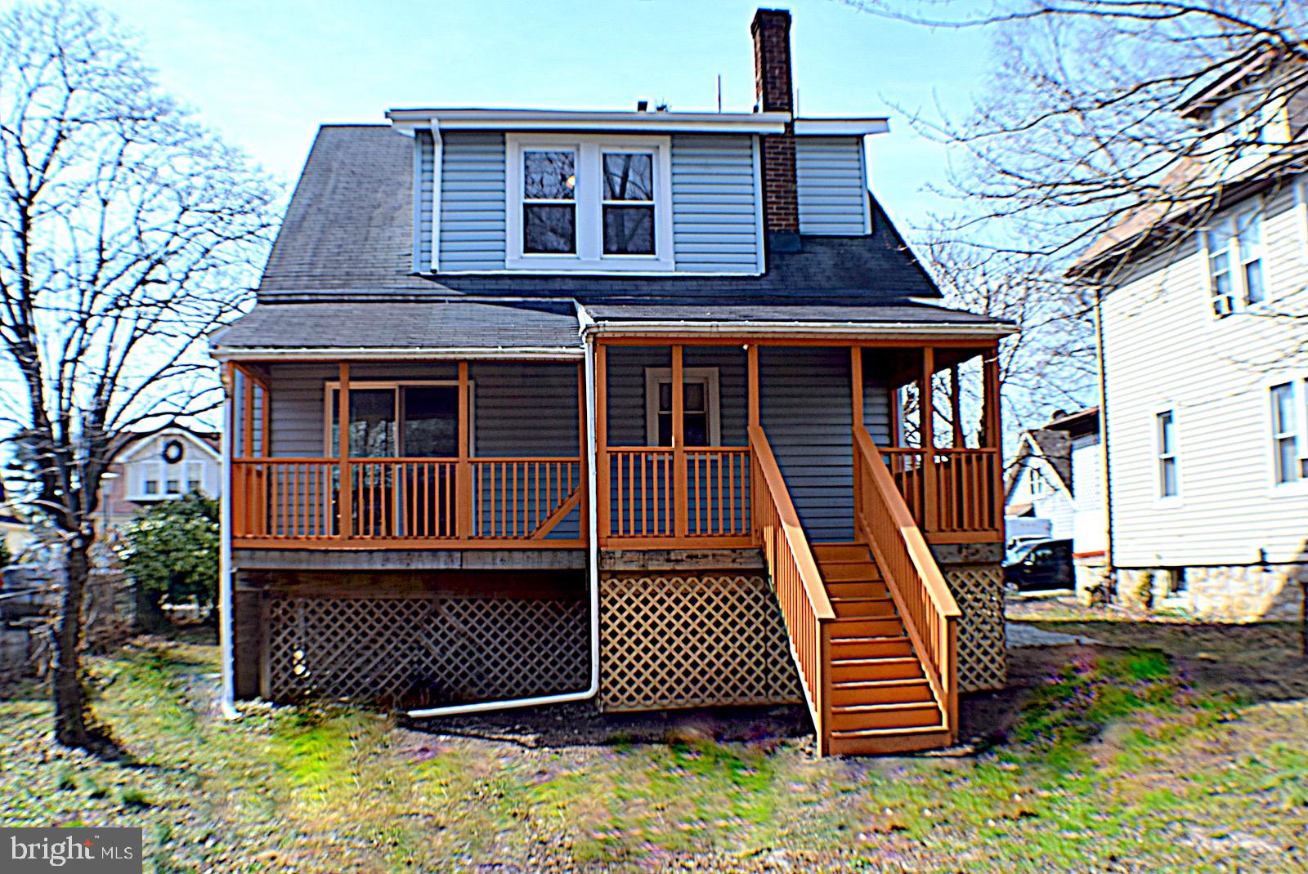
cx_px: 654
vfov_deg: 26.5
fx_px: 1855
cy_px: 437
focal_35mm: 51
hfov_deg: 38.8
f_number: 9
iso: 200
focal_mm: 34
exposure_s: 1/320
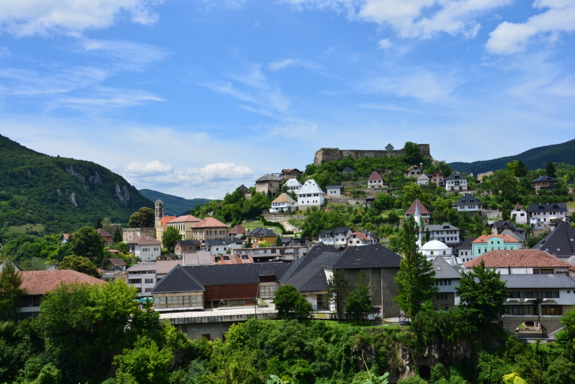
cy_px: 192
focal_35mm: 36
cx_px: 288
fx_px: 575
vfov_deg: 36.9
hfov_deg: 53.1
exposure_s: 1/320
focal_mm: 24
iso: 200
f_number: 9
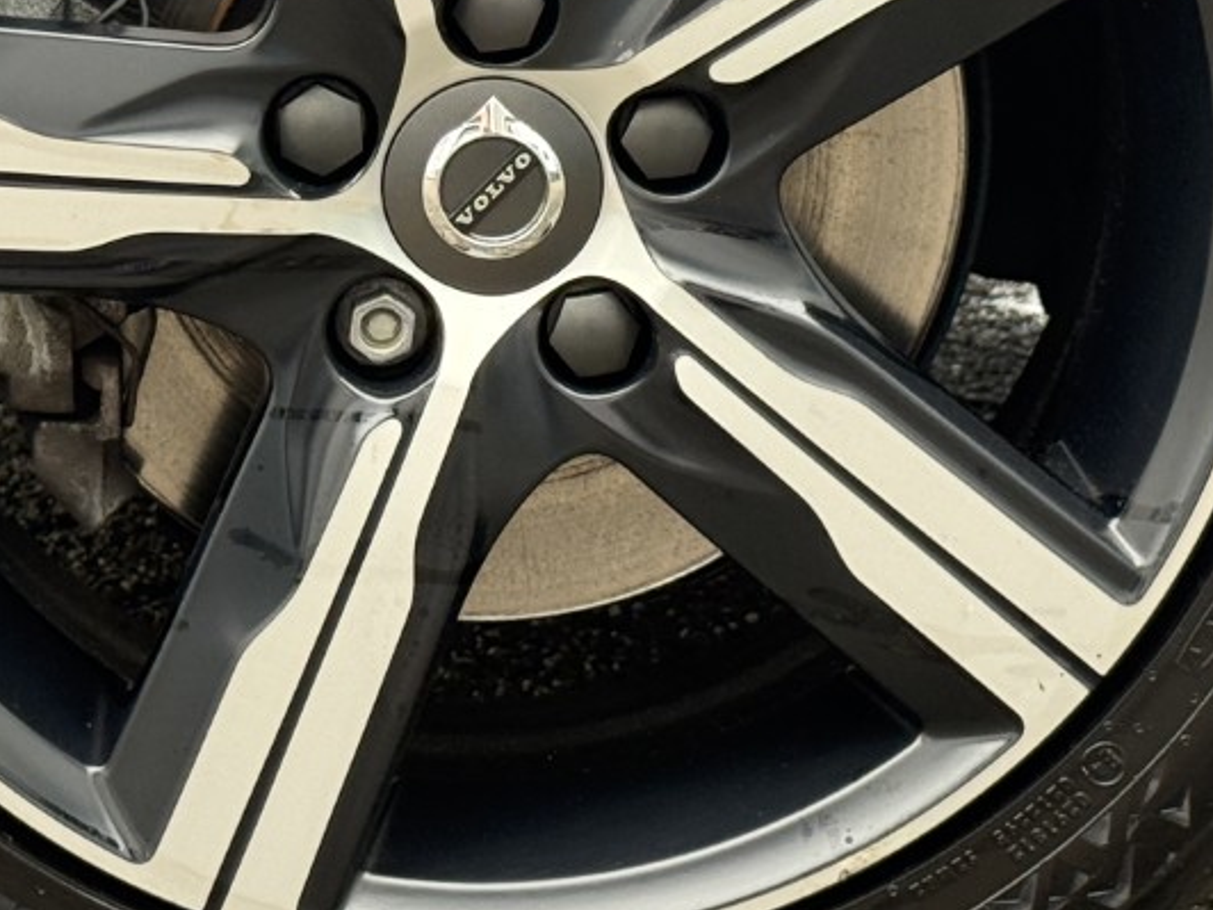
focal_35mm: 130
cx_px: 502
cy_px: 176
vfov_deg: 11.4
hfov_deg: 15.2
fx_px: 4555
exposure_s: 1/100
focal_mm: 6.76
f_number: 1.78
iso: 200
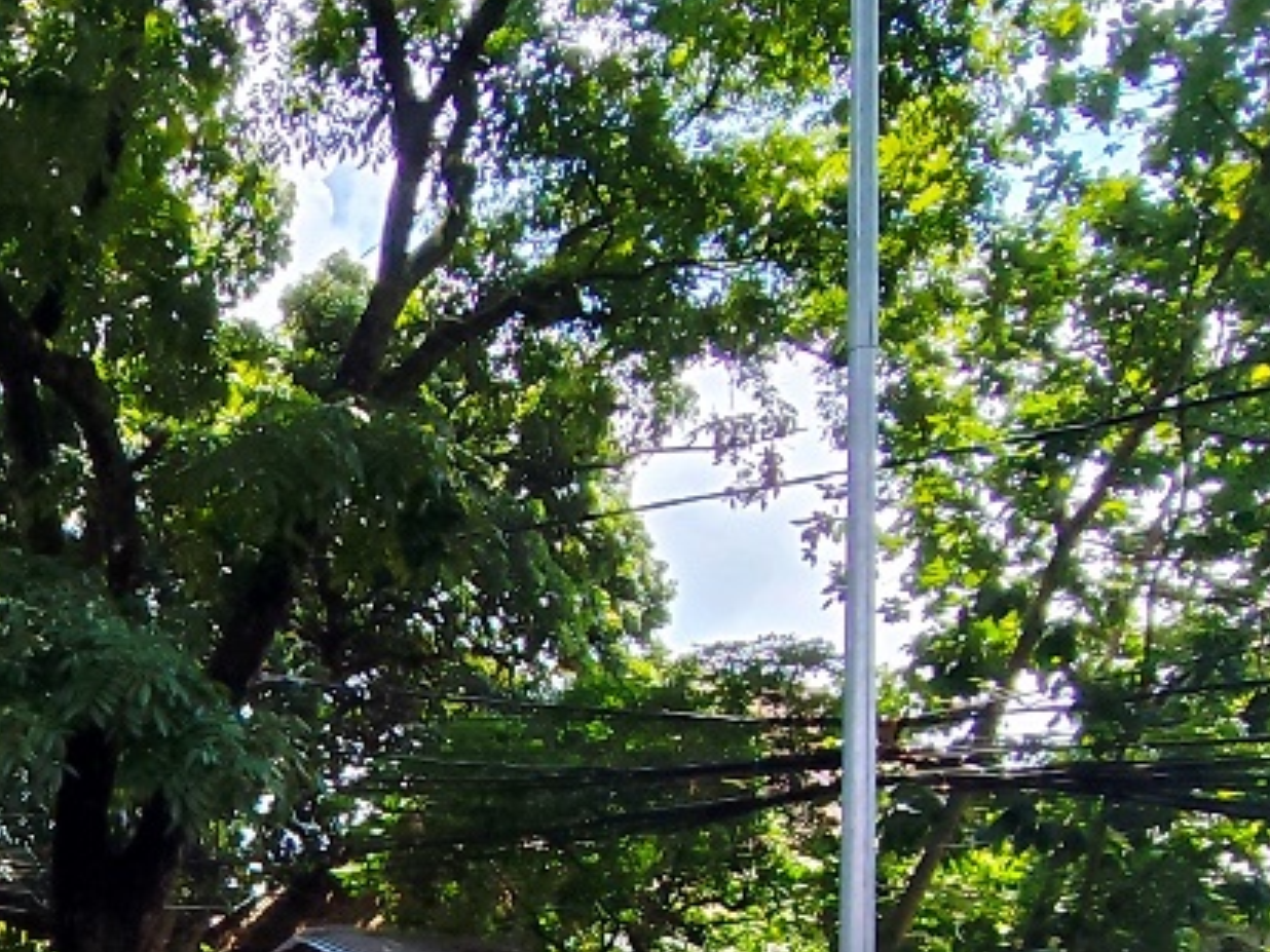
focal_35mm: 51
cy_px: 1066
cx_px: -188
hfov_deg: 32.2
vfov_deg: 26.2
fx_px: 1871
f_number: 2.2
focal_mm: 1.65
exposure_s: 1/630
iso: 50
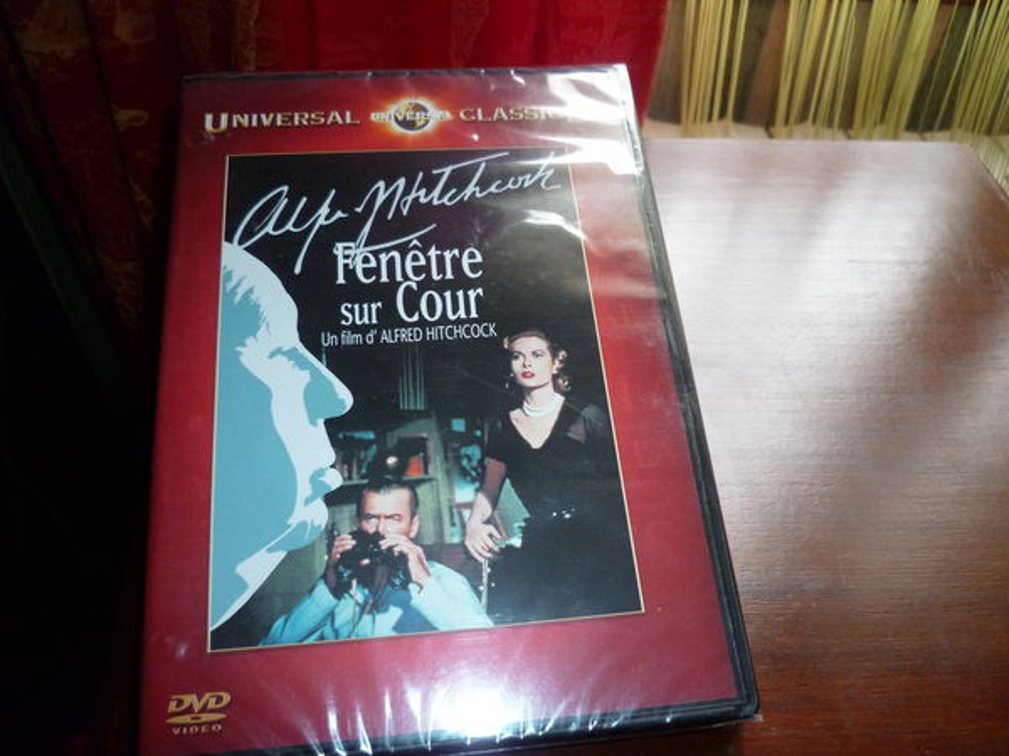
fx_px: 816
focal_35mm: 28
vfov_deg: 49.7
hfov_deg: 63.4
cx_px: 504
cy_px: 378
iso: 250
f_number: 2.8
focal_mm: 5
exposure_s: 1/30
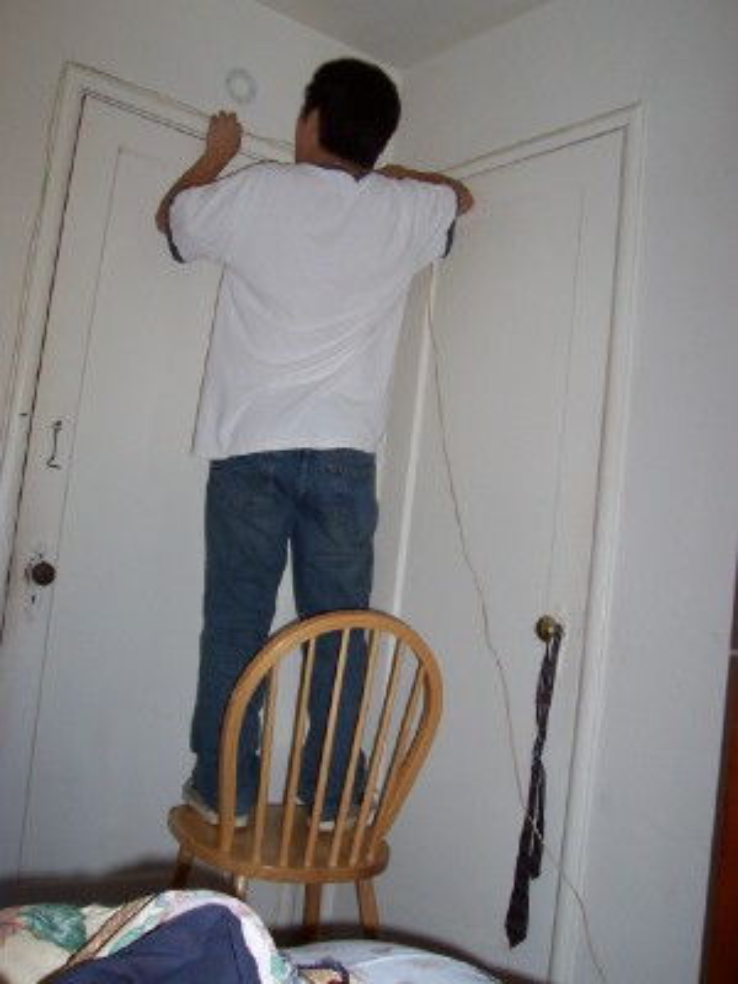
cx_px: 369
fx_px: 1052
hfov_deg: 38.7
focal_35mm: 37
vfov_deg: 50.1
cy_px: 492
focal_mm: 5.6
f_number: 2.8
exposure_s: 1/60
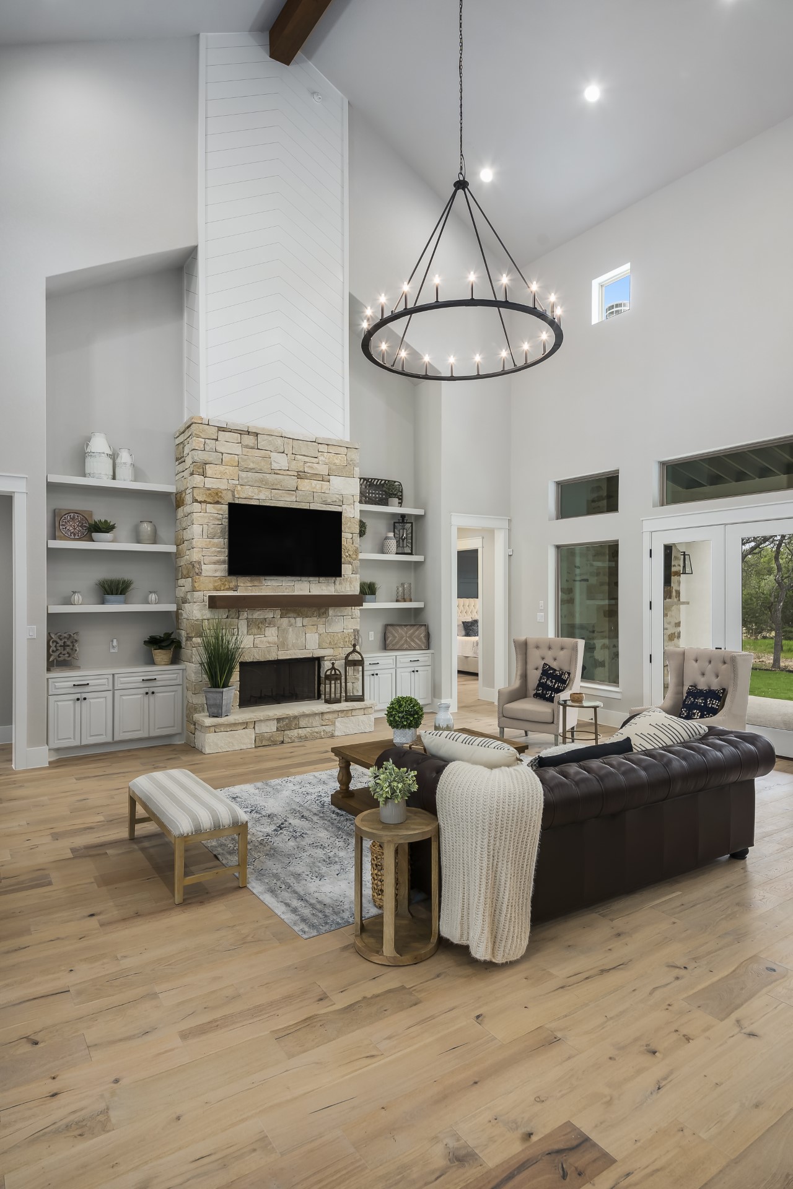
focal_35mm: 19
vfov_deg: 86.9
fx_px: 628
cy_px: 594
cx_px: 396
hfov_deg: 64.6
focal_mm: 19
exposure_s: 1/2.5
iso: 400
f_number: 8
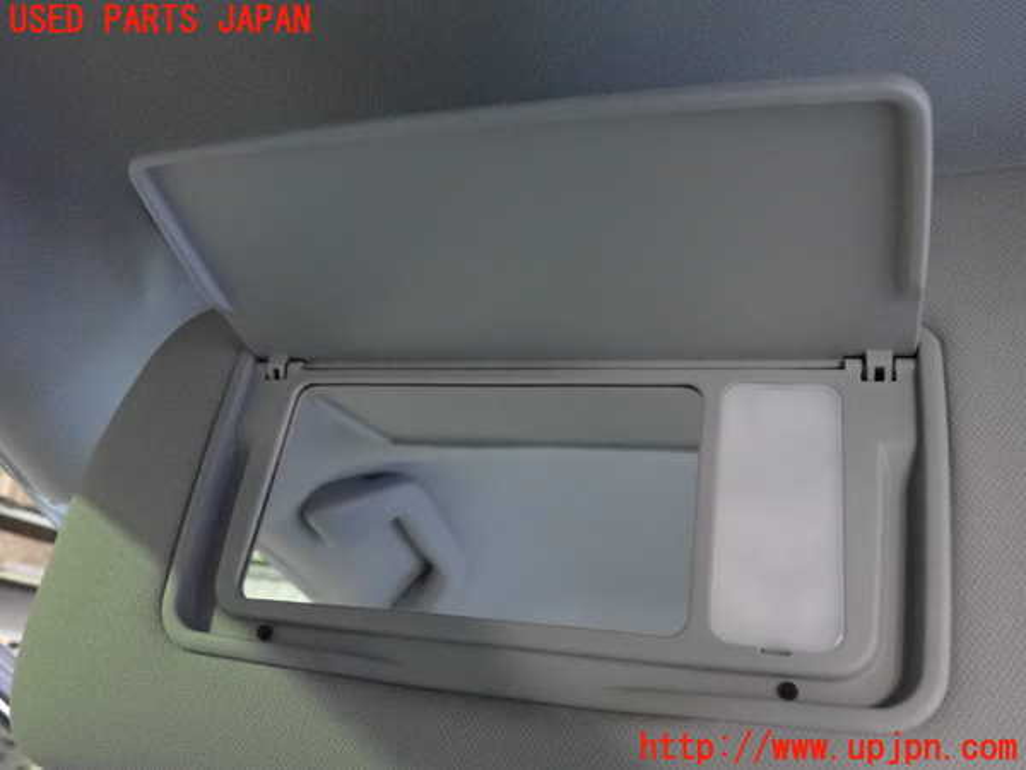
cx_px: 513
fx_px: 889
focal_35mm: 30
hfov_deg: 60.0
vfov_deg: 46.8
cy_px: 385
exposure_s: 1/60
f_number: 2.3
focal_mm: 5.4
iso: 2000
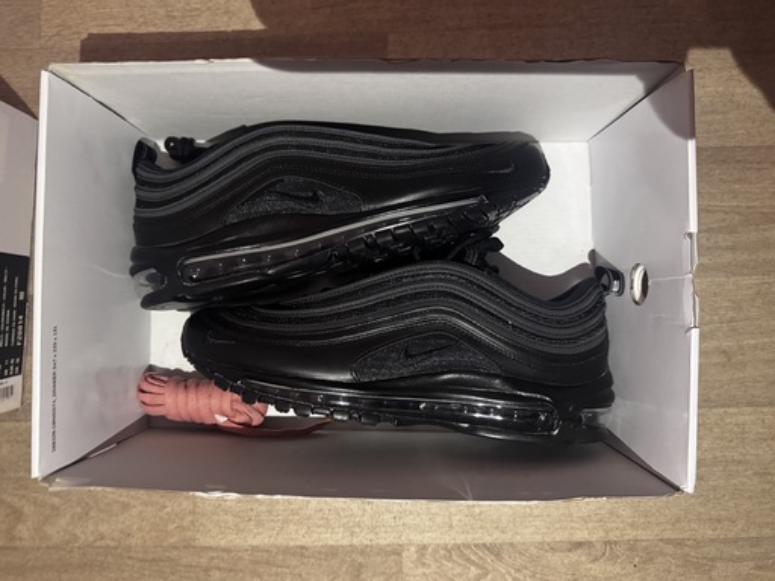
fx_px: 537
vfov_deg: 56.8
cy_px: 290
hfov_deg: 71.6
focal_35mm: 24
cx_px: 388
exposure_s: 1/33
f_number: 1.78
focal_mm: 6.76
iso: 800
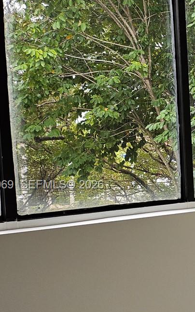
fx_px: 535
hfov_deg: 17.3
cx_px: 340
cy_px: 185
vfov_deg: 32.4
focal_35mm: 63
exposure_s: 1/121
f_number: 1.8
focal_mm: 5
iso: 50
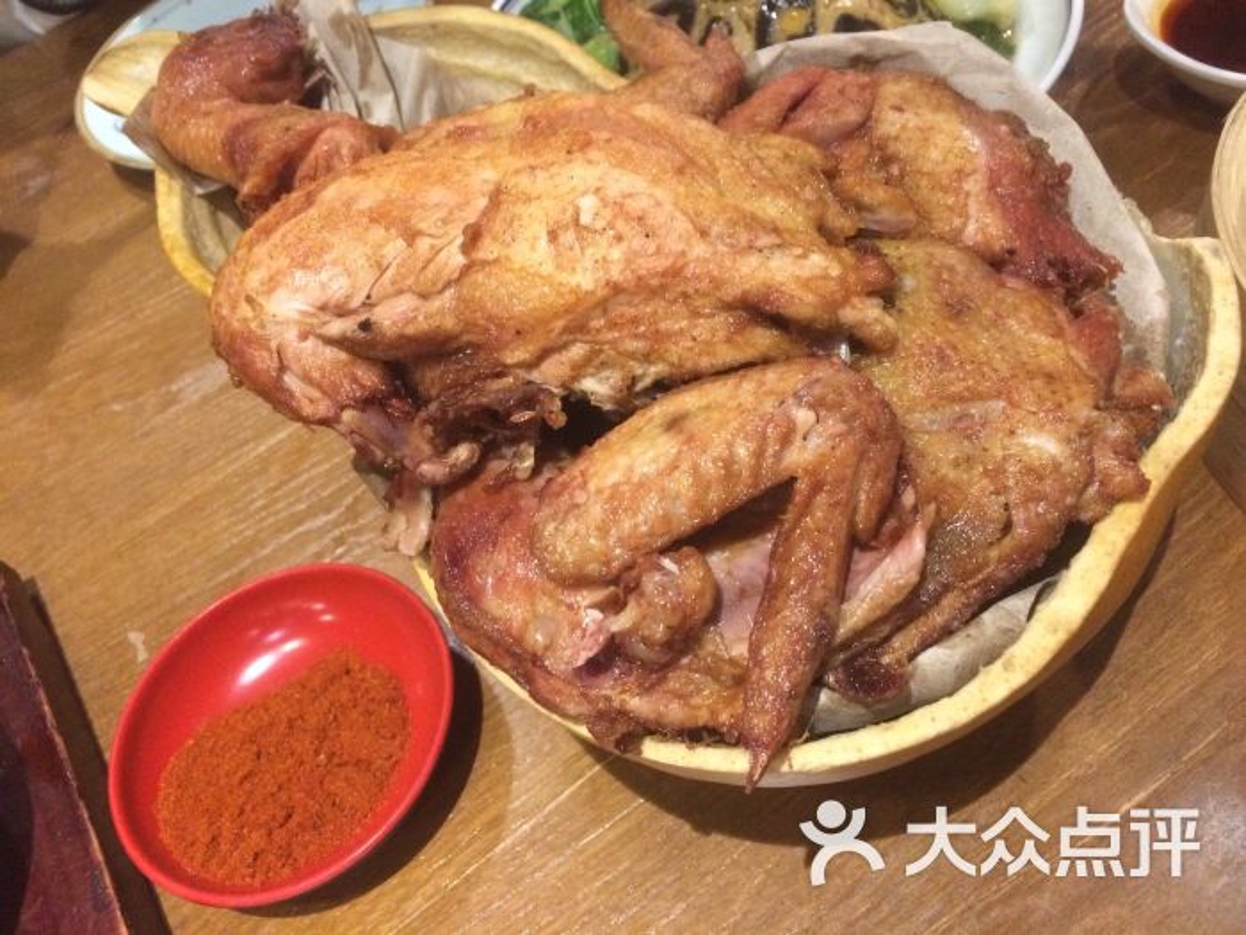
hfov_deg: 61.7
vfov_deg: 48.2
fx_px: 1044
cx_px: 623
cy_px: 468
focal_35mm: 29
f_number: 2.2
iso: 320
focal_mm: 4.15
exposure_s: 1/25
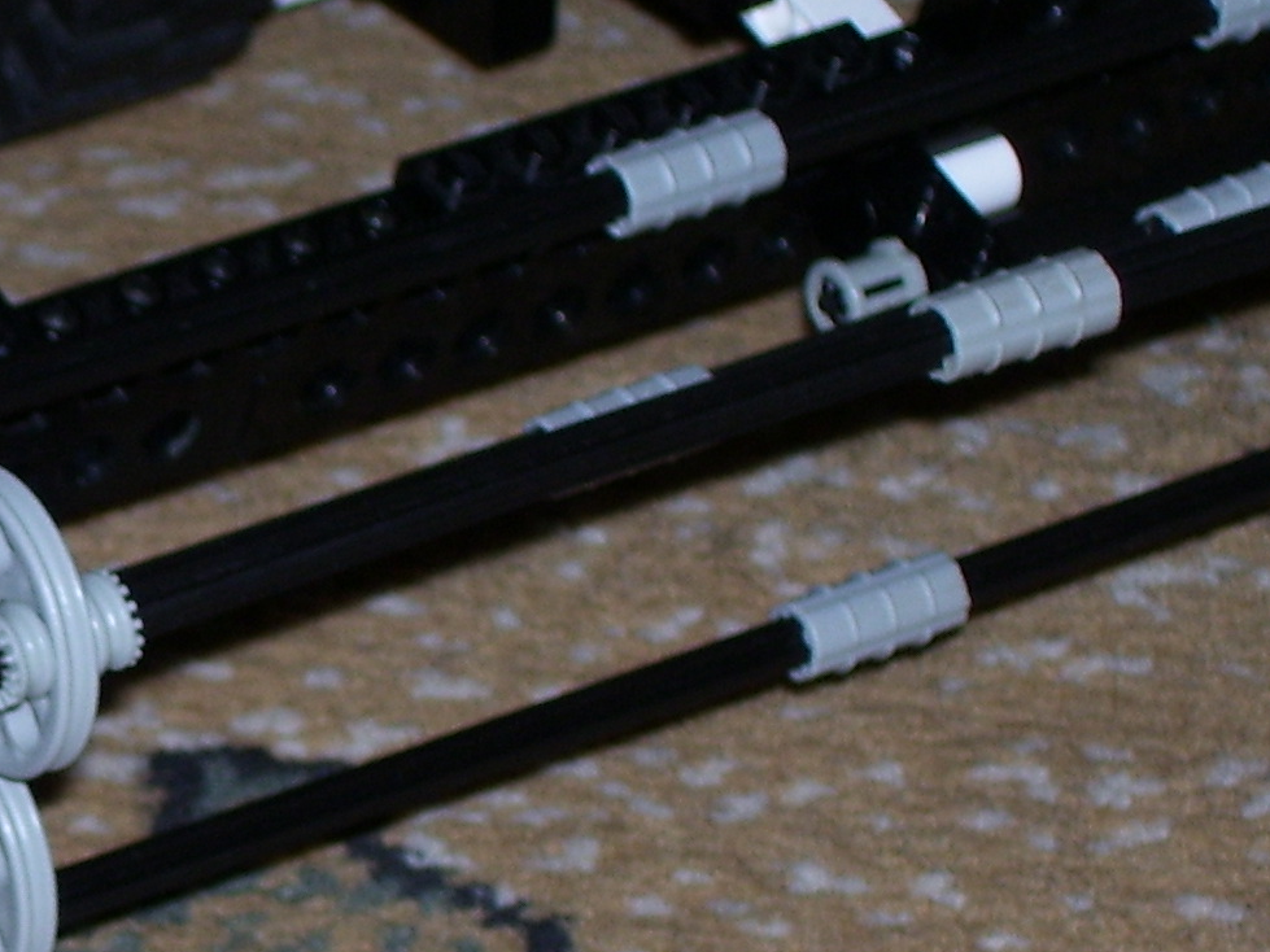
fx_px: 8401
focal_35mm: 229
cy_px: 606
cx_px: -239
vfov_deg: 6.5
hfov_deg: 8.6
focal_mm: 14.3
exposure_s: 1/90
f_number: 4.3
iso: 80
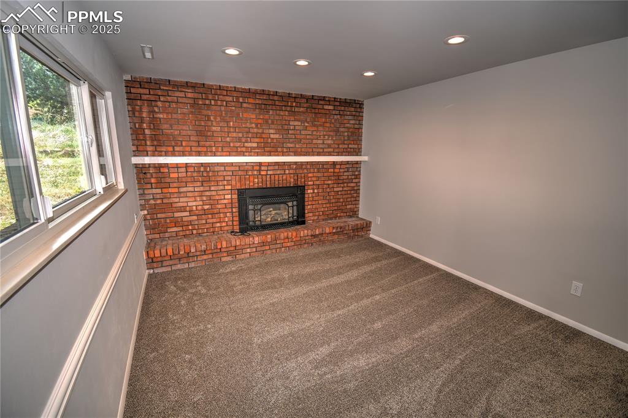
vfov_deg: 77.3
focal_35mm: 15
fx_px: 262
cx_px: 314
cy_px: 209
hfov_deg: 100.4
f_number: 4.5
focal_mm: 10
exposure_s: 1/60
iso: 100
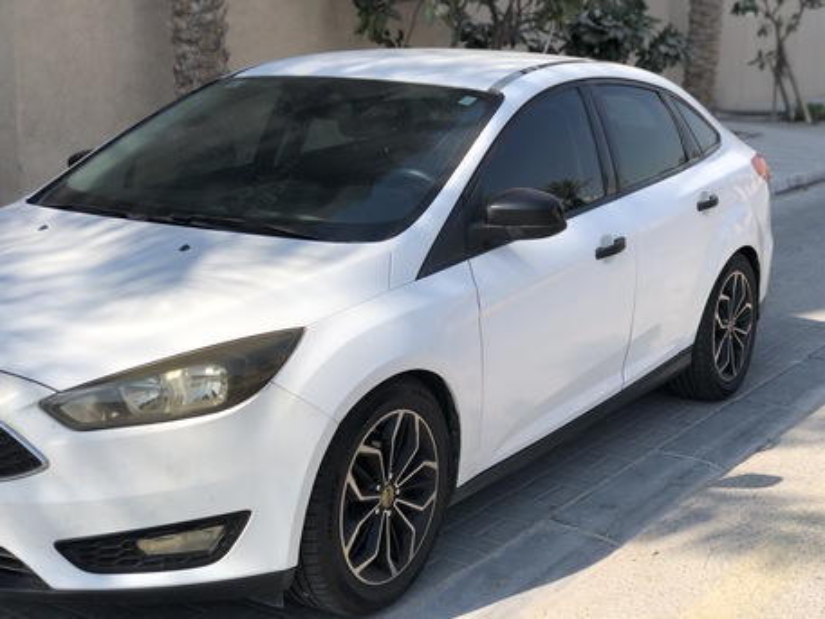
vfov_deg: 25.7
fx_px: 1359
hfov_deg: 33.8
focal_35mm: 57
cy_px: 310
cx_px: 412
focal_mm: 6.6
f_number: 2.8
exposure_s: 1/800
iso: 20
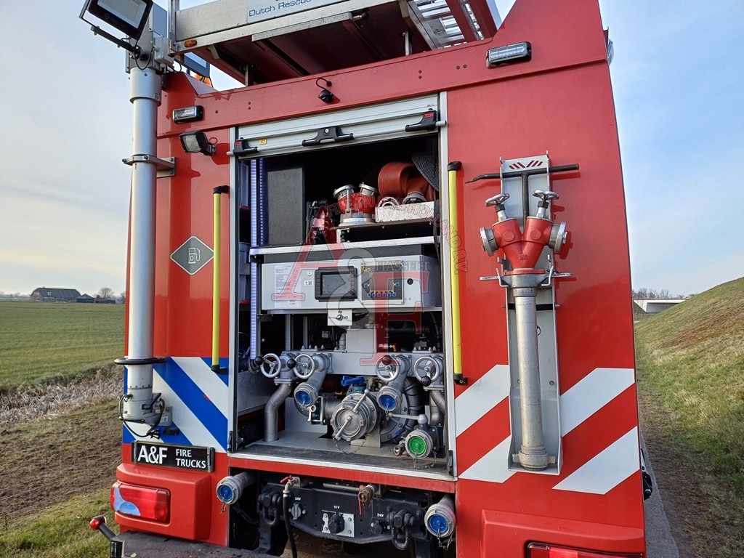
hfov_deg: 69.4
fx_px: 537
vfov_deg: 54.9
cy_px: 279
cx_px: 372
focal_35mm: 25
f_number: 1.8
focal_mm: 4.65
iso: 50
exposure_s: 1/233
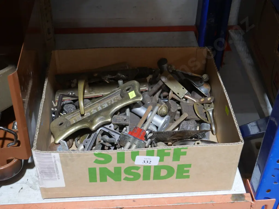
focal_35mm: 52
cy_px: 104
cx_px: 140
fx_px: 419
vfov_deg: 28.1
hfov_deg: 36.8
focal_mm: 26
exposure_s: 1/60
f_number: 5.3
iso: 1250
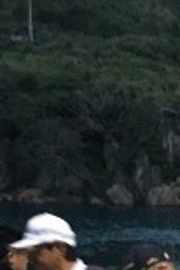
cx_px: 226
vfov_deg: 18.5
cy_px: 401
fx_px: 733
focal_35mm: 98
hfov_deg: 13.5
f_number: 2.2
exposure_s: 1/15
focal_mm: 4.15
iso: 320
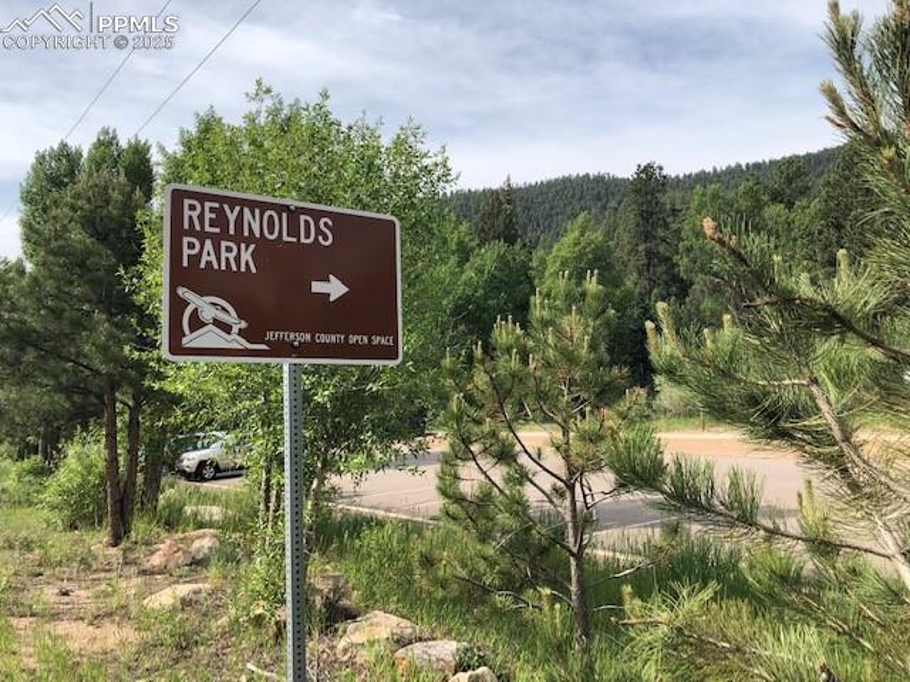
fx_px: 736
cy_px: 341
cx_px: 455
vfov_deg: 49.7
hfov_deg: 63.4
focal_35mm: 28
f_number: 1.8
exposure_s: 1/1499
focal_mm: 3.99
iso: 20
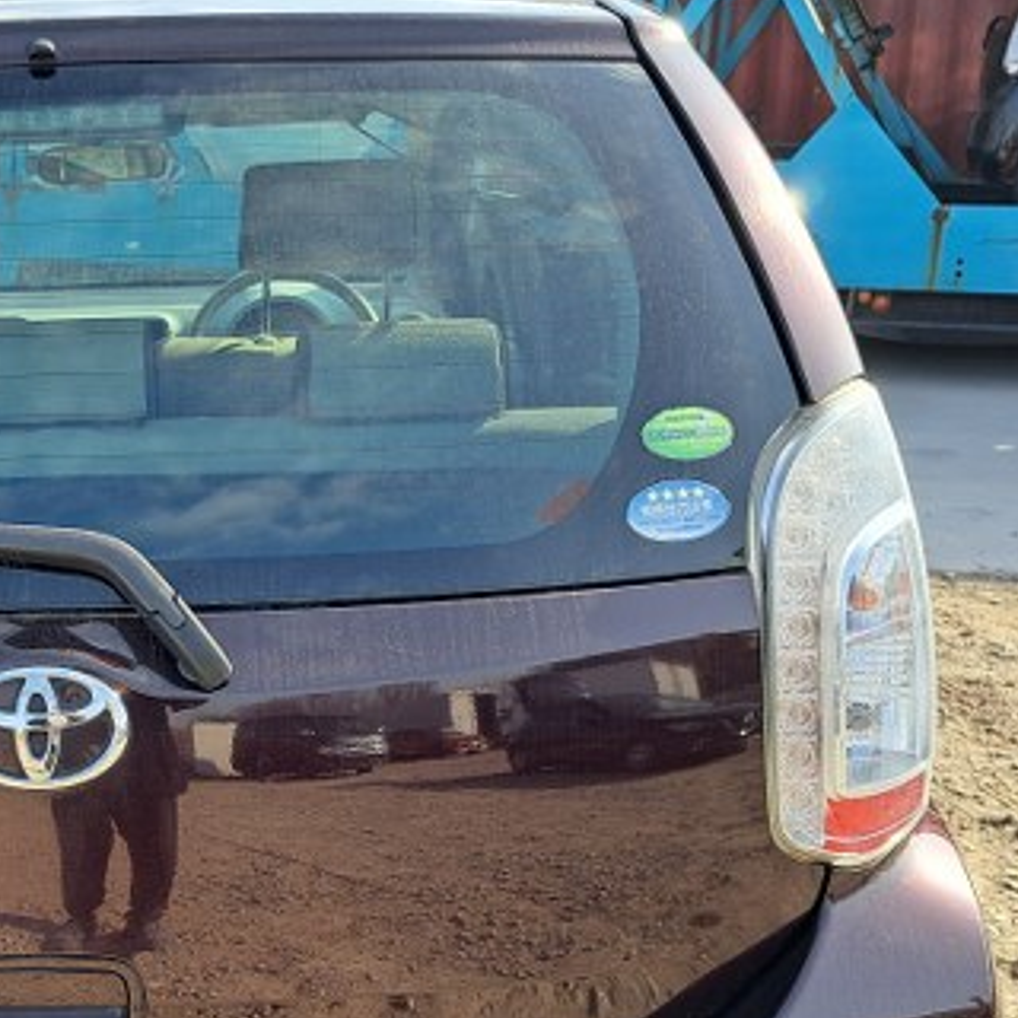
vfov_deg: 32.1
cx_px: 25
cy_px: 636
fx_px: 1763
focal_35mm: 53
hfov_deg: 30.2
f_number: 1.8
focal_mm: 5.23
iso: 50
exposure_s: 1/383
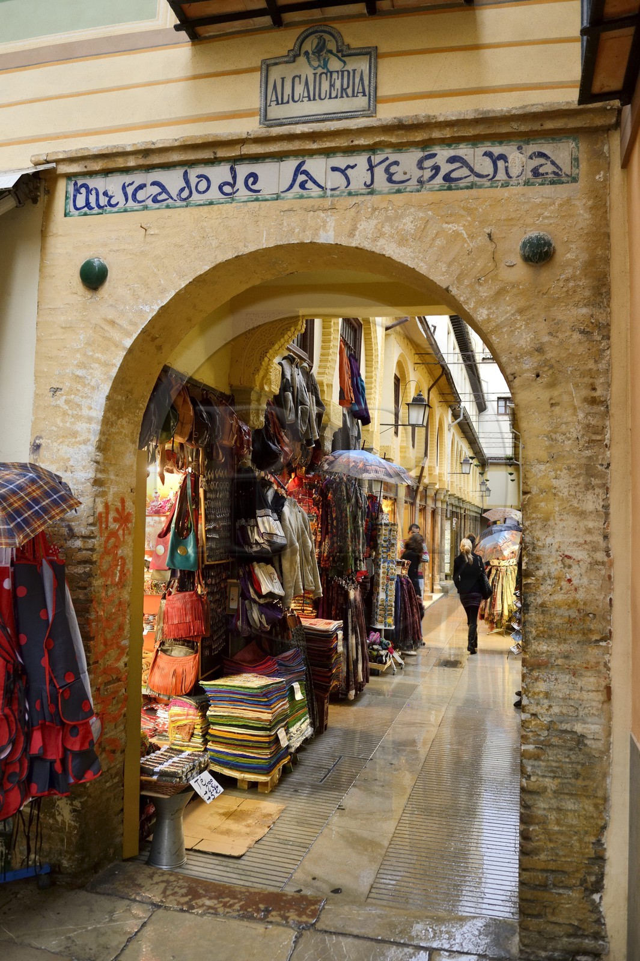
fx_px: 721
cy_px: 480
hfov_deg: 47.9
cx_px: 320
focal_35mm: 27
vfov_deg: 67.4
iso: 1600
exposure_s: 1/40
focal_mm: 27
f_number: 4.5
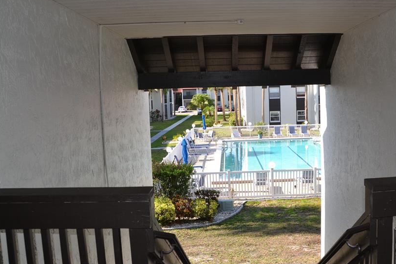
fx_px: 374
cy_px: 113
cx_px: 246
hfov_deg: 55.2
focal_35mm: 34
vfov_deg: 38.8
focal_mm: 18
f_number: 5.6
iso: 110
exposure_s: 1/200
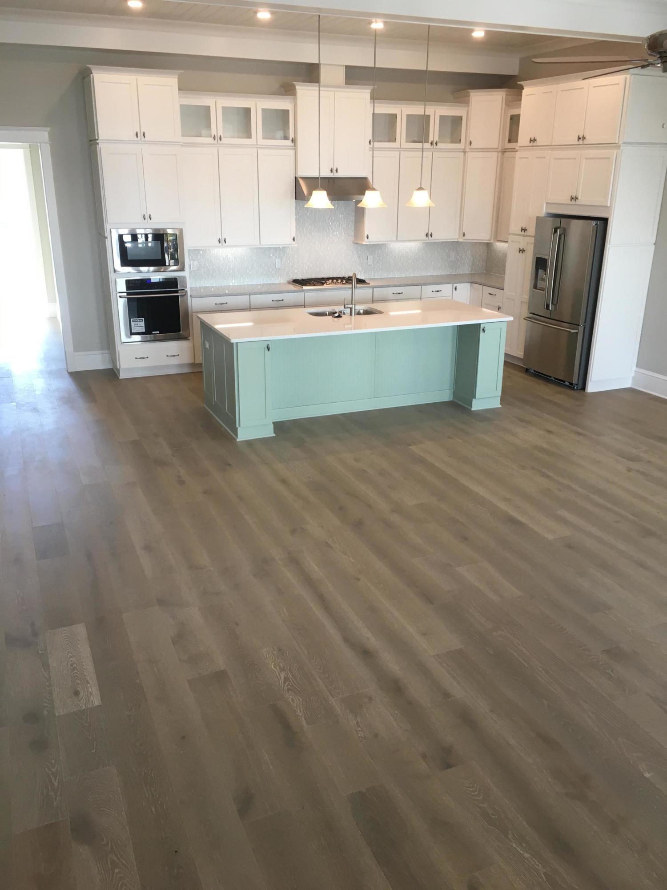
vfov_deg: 61.7
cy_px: 445
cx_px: 334
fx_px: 745
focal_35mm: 29
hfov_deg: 48.2
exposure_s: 1/40
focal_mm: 4.15
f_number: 2.2
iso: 25
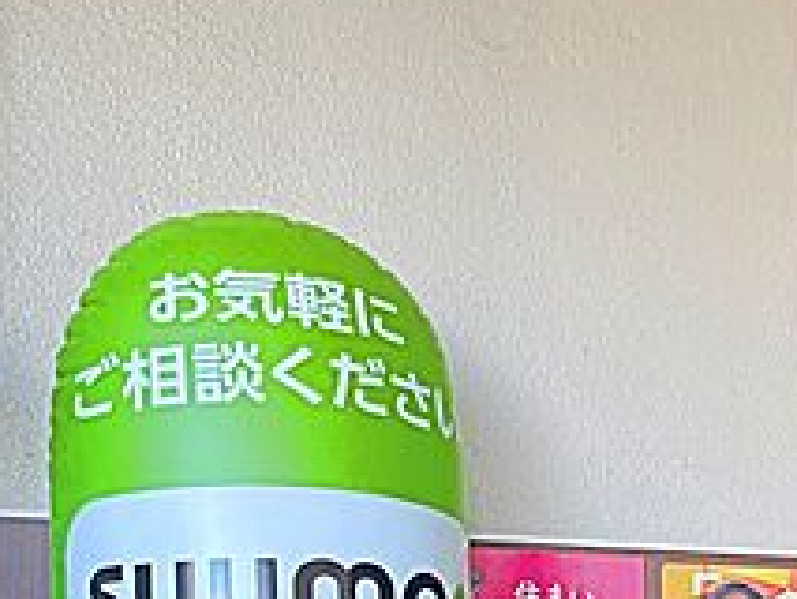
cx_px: 909
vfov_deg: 17.7
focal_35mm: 78
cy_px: 786
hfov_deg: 23.3
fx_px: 1797
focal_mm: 5.1
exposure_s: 1/121
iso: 125
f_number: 1.6
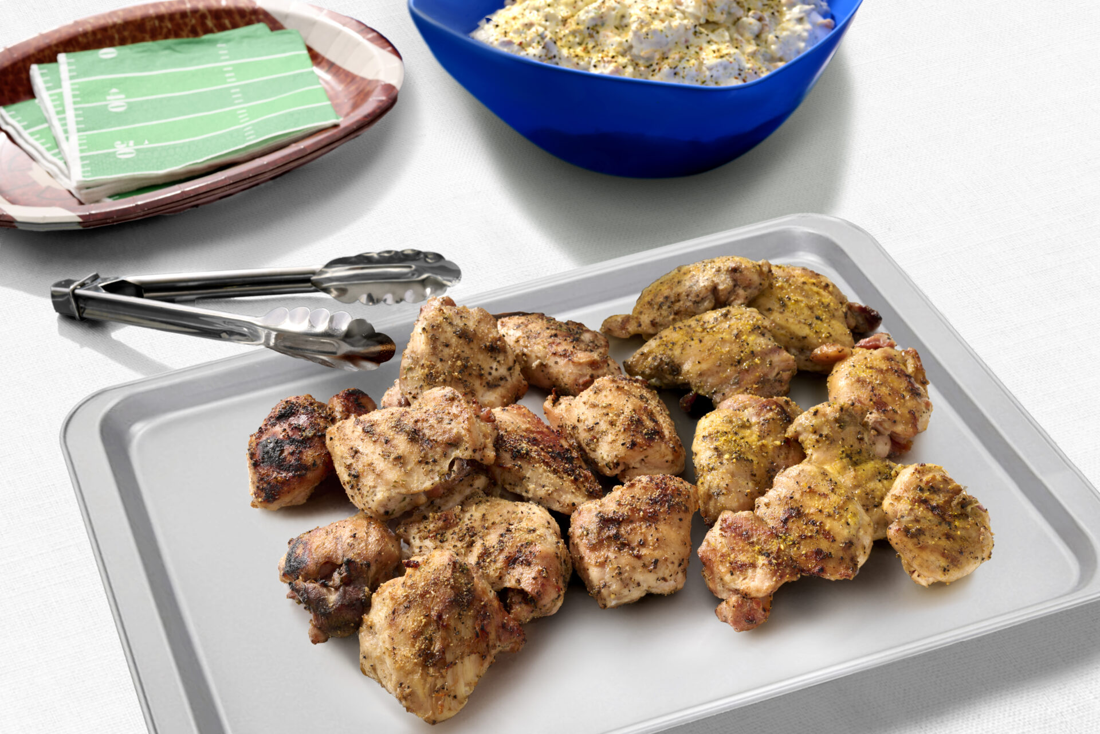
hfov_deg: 39.6
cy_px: 367
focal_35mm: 50
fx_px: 1528
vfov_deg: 27.0
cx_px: 550
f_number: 11
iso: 100
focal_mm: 50
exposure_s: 1/200
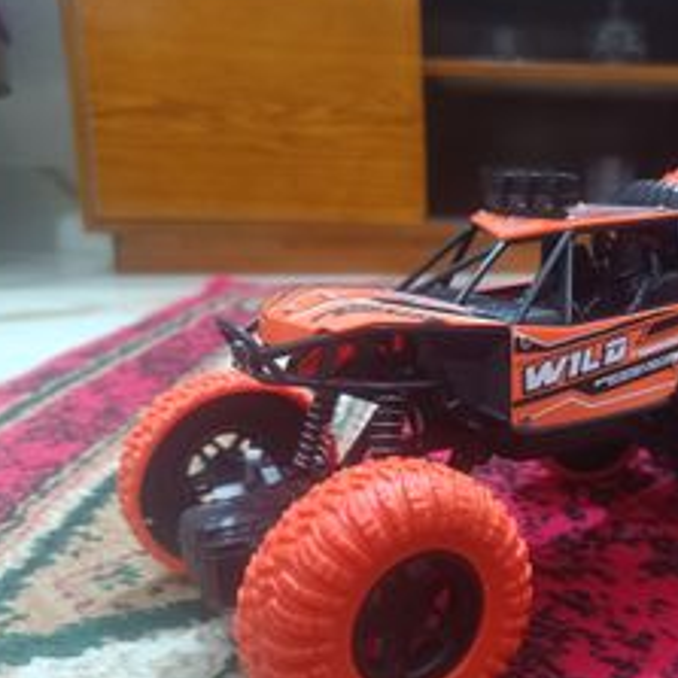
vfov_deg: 43.6
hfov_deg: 41.5
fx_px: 842
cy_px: 413
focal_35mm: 38
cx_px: 566
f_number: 1.88
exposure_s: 1/25
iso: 729
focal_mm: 5.59
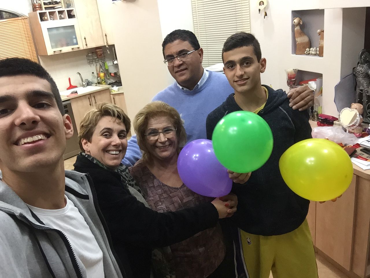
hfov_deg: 58.4
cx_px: 185
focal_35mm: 31
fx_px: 331
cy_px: 139
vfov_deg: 45.4
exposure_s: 1/30
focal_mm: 2.65
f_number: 2.2
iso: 100
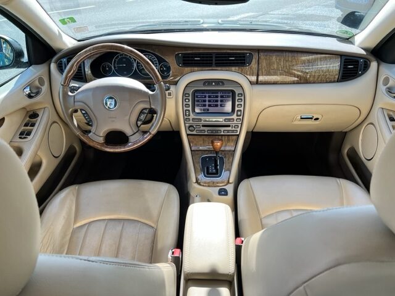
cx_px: 198
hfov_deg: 67.3
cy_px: 148
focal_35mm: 26
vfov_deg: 53.1
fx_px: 297
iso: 50
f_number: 1.5
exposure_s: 1/452
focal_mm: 5.7
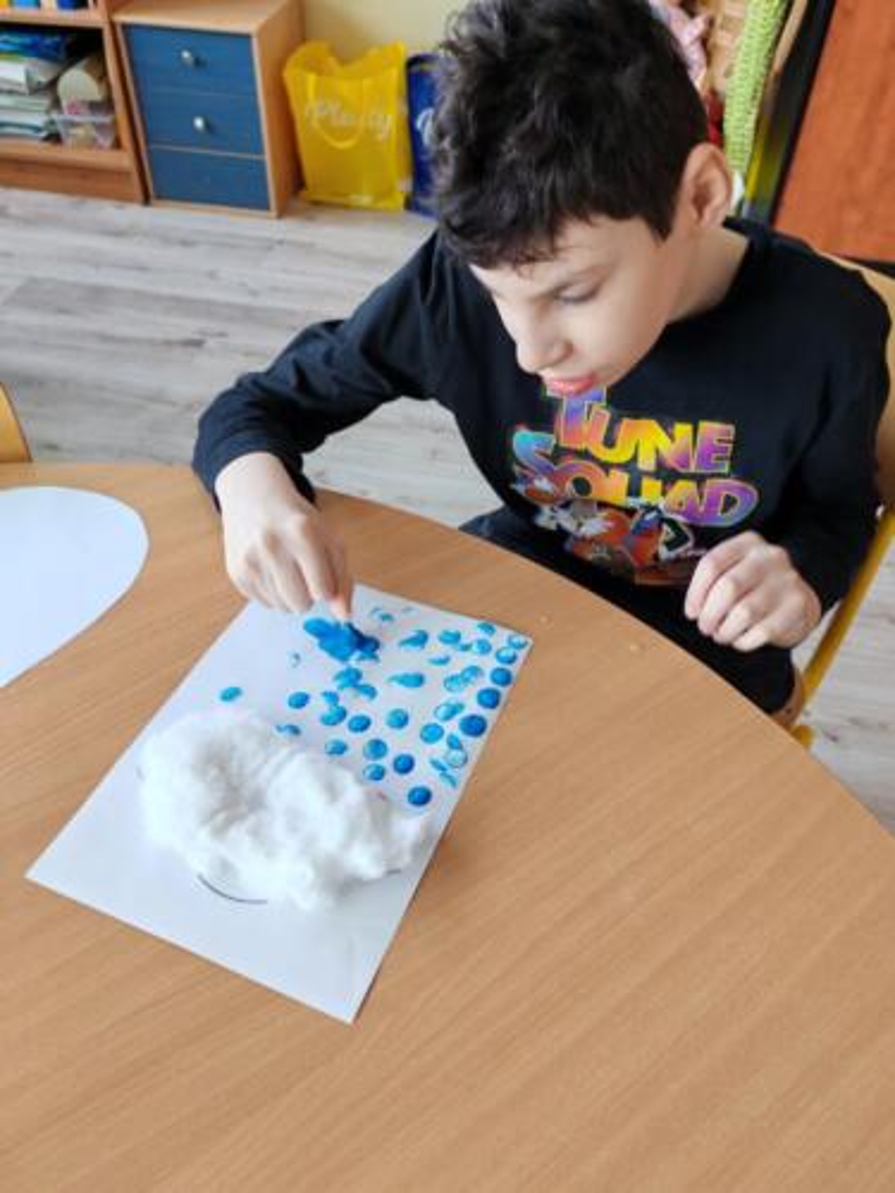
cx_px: 448
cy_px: 596
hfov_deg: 51.4
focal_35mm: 27
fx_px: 931
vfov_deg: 65.3
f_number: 1.95
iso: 160
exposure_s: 1/100
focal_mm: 5.52
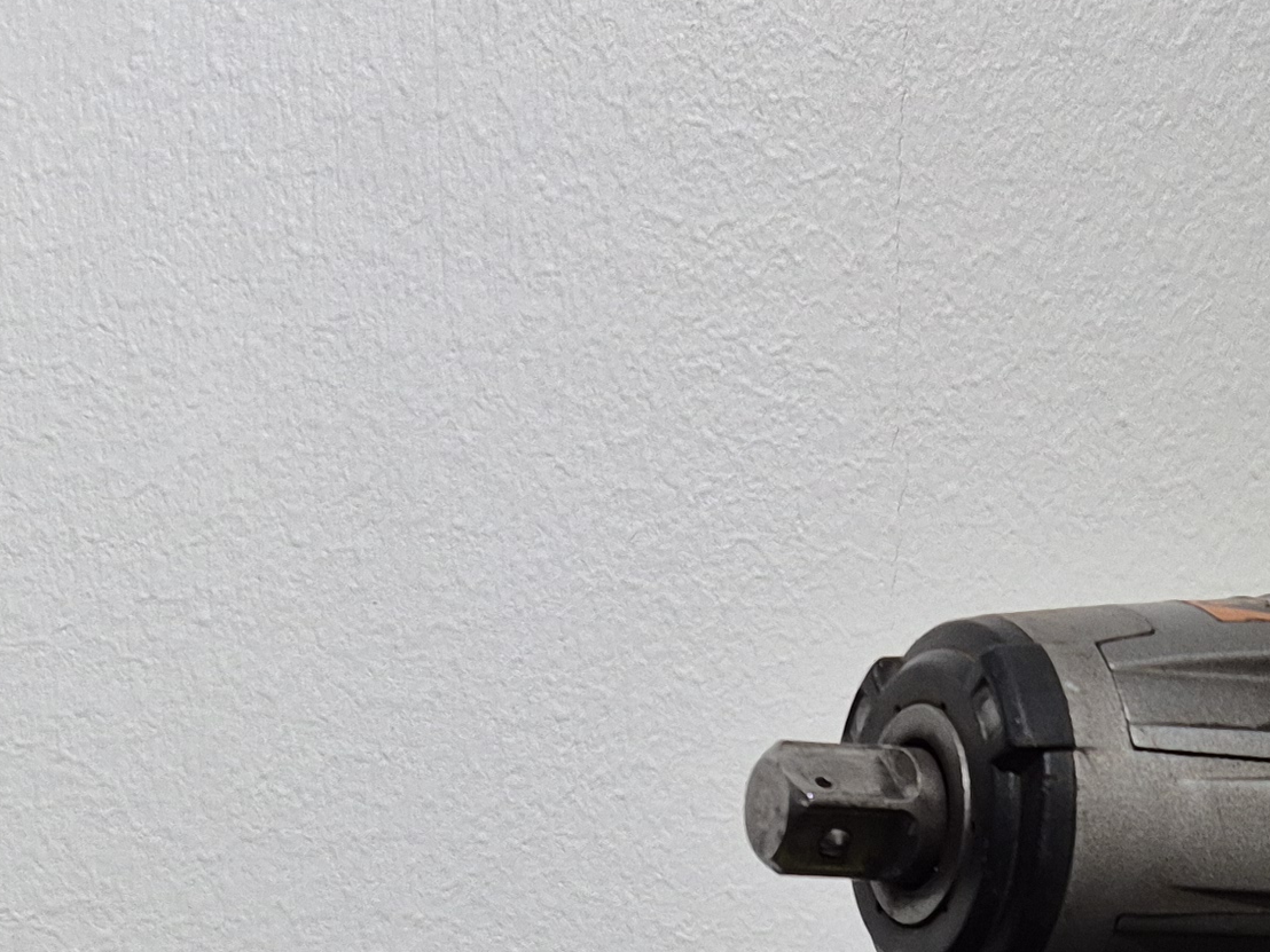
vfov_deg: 16.6
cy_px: 1299
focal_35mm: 83
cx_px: 884
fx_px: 3045
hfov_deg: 23.4
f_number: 1.8
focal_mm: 5.4
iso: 200
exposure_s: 1/100
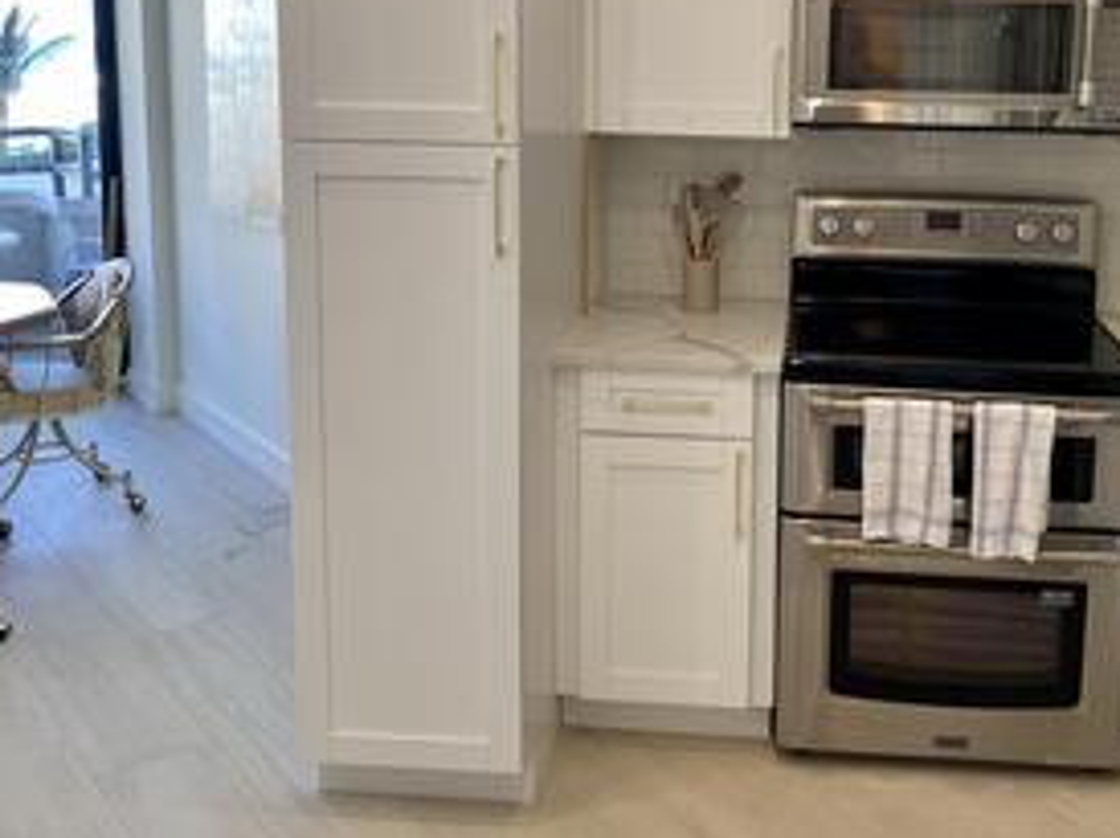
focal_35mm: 38
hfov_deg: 48.4
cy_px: 229
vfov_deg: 36.9
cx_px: 719
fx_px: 1228
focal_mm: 4.25
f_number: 1.8
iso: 64
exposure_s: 1/120
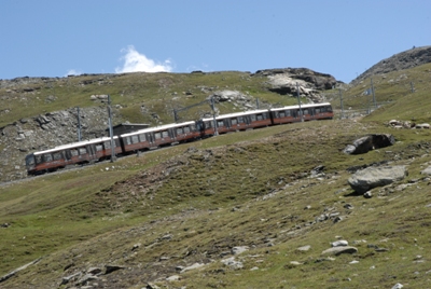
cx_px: 216
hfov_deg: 22.6
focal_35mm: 90
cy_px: 144
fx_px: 1079
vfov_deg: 15.2
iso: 200
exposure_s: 1/80
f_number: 14
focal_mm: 60
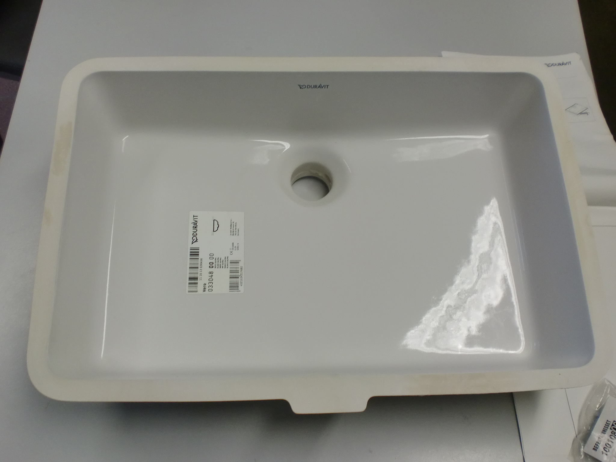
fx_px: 623
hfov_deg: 52.6
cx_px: 308
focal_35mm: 35
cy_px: 231
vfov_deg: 40.7
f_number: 3.1
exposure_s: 1/60
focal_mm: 6.3
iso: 100
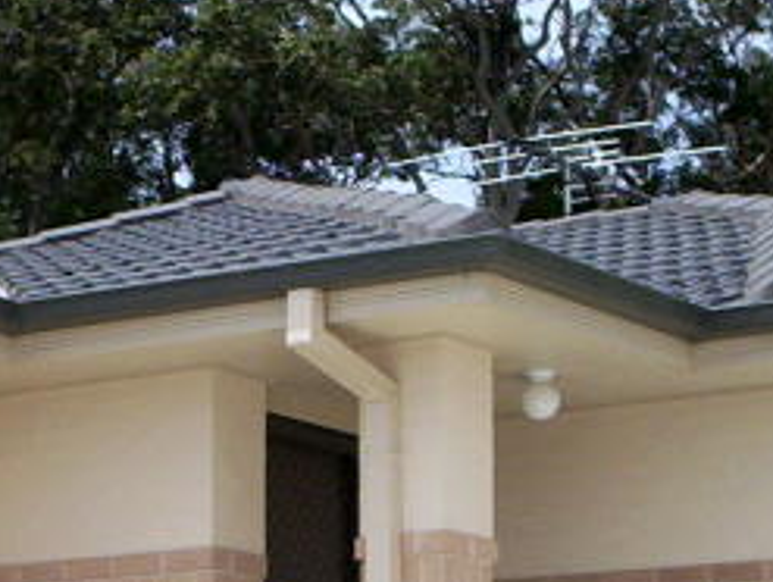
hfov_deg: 17.4
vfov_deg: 13.0
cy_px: 569
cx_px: 394
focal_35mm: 113
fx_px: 2527
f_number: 4.5
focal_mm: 4.99
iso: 100
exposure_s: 1/866
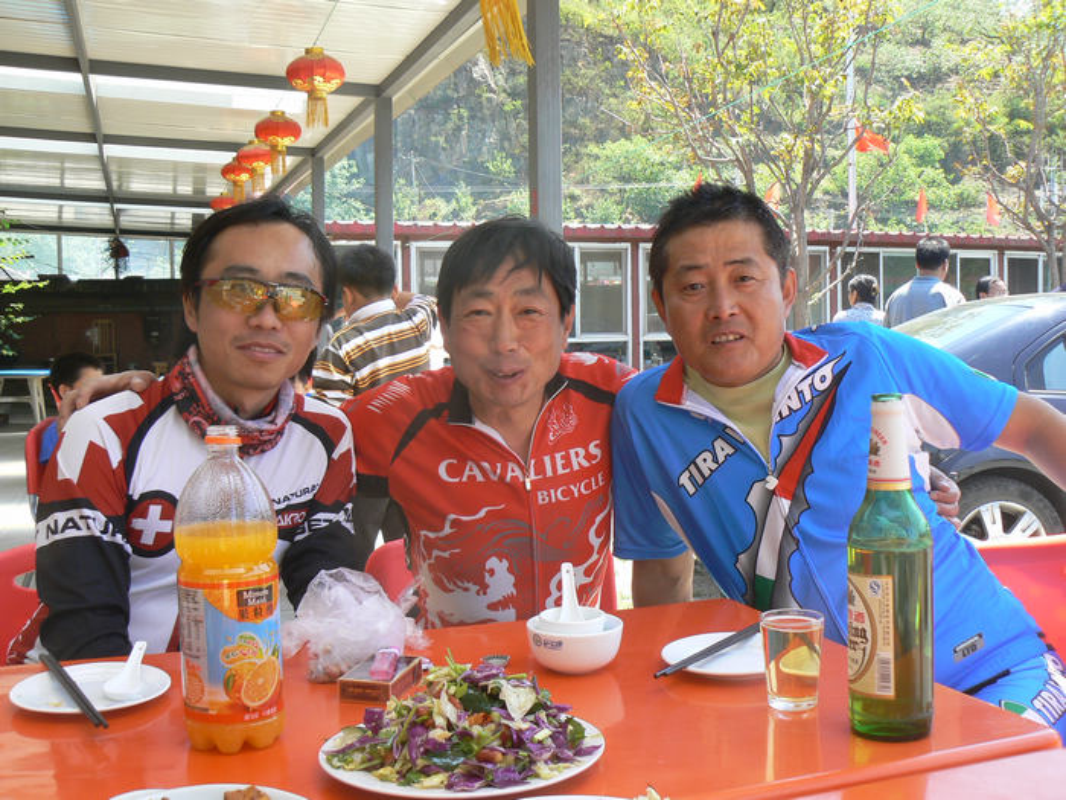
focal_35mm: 36
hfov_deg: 51.4
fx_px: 1109
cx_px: 533
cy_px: 400
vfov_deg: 39.7
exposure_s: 1/100
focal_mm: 6
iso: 80
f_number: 4
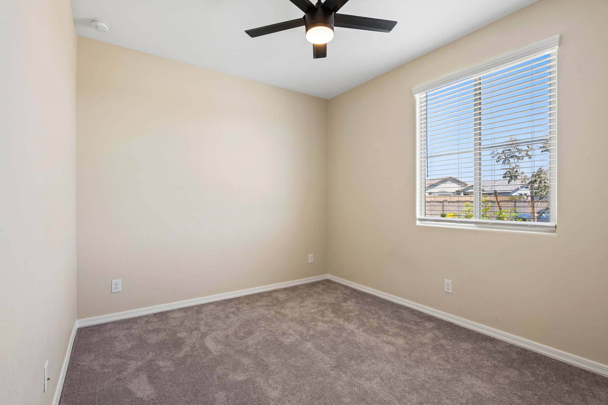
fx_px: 287
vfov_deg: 70.4
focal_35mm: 17
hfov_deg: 93.3
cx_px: 304
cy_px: 202
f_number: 8
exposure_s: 1/30
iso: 320
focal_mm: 17
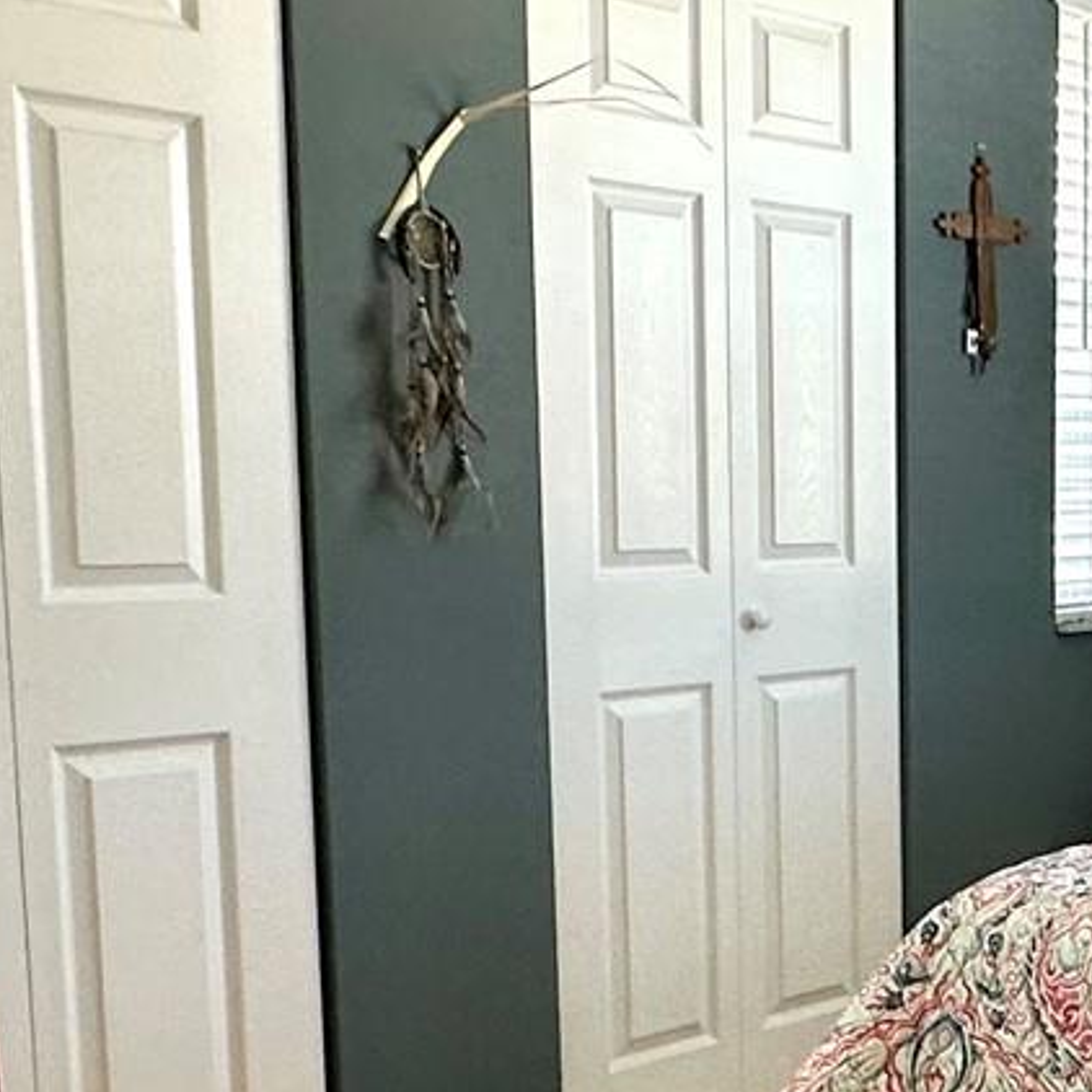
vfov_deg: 28.4
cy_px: 743
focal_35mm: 60
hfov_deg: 25.1
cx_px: 1379
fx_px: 2141
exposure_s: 1/120
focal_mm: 2.22
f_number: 2.2
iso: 160
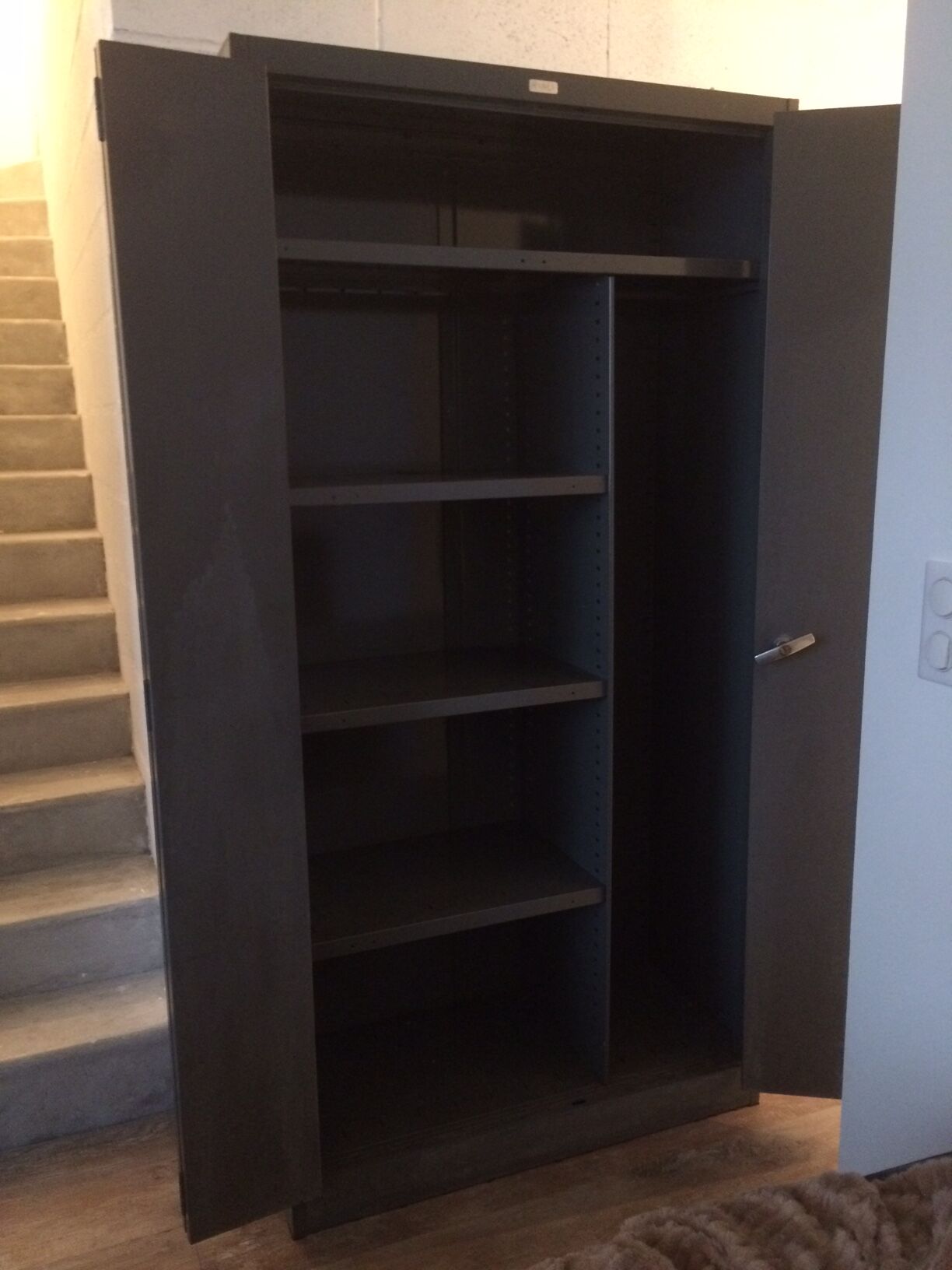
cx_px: 476
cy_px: 635
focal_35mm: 29
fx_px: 1063
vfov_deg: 61.7
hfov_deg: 48.2
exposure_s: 1/17
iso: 400
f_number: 2.2
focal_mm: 4.15
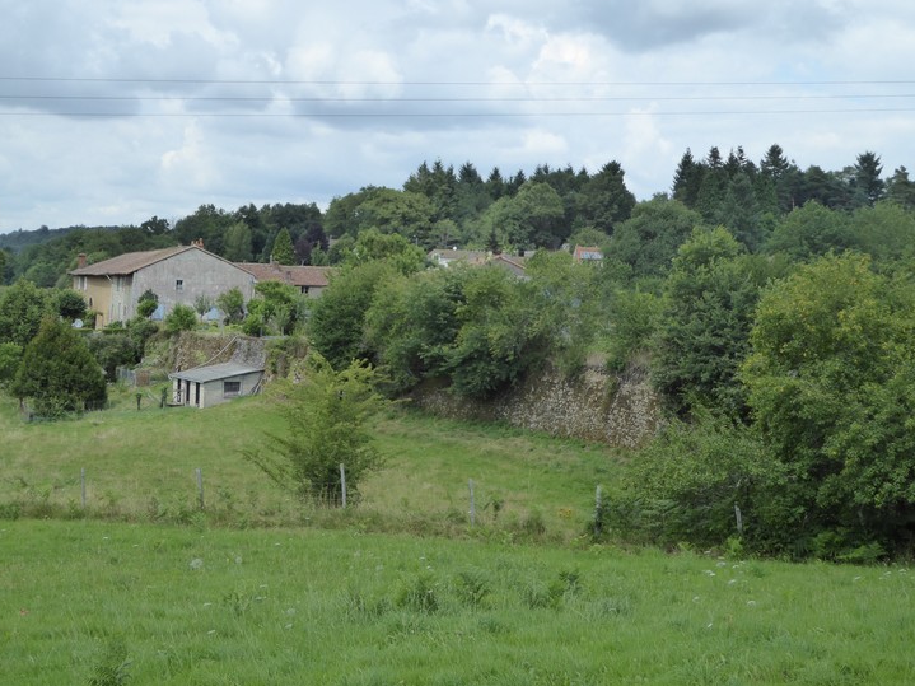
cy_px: 341
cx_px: 407
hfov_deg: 32.7
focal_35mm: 59
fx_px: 1559
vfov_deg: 24.8
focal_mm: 9
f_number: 4.1
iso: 200
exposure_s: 1/640
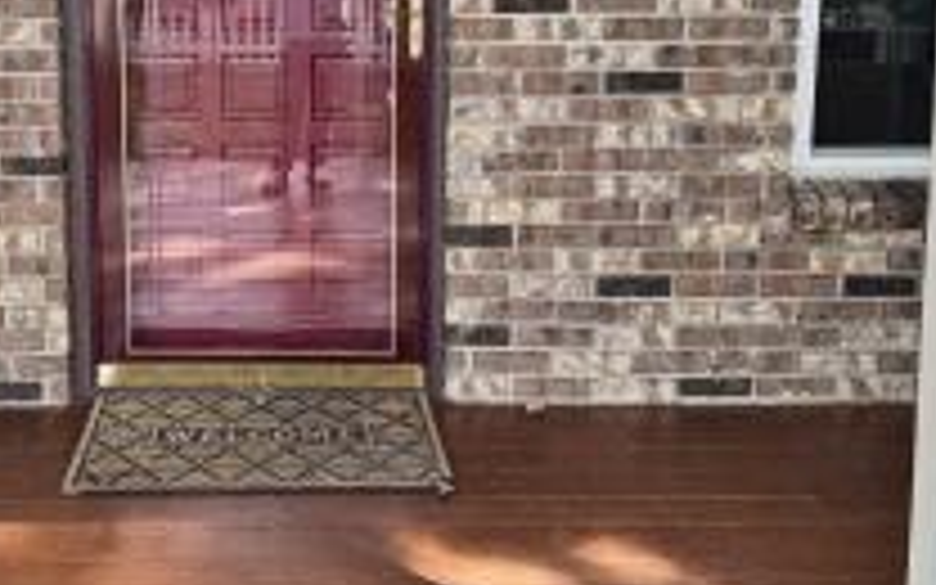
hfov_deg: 40.3
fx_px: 1250
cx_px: 274
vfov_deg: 25.9
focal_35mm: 49
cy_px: 126
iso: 80
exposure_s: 1/122
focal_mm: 6.76
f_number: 1.78
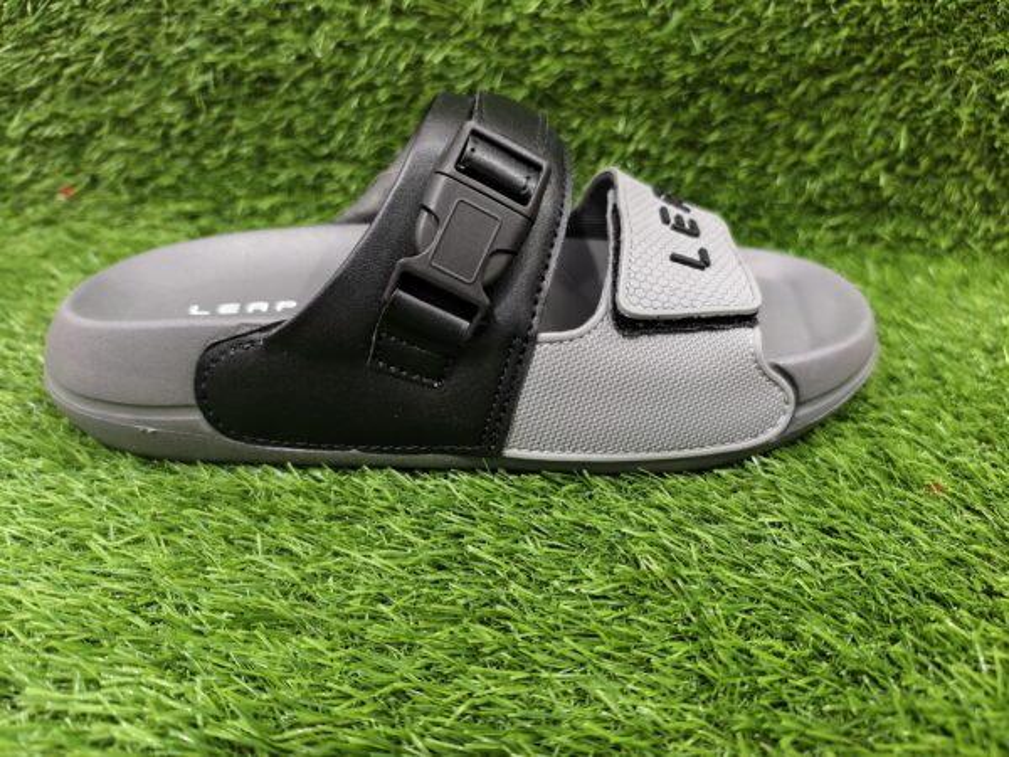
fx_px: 670
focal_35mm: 23
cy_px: 378
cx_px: 504
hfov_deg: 73.9
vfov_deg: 58.9
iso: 566
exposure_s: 1/50
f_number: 1.57
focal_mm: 6.54
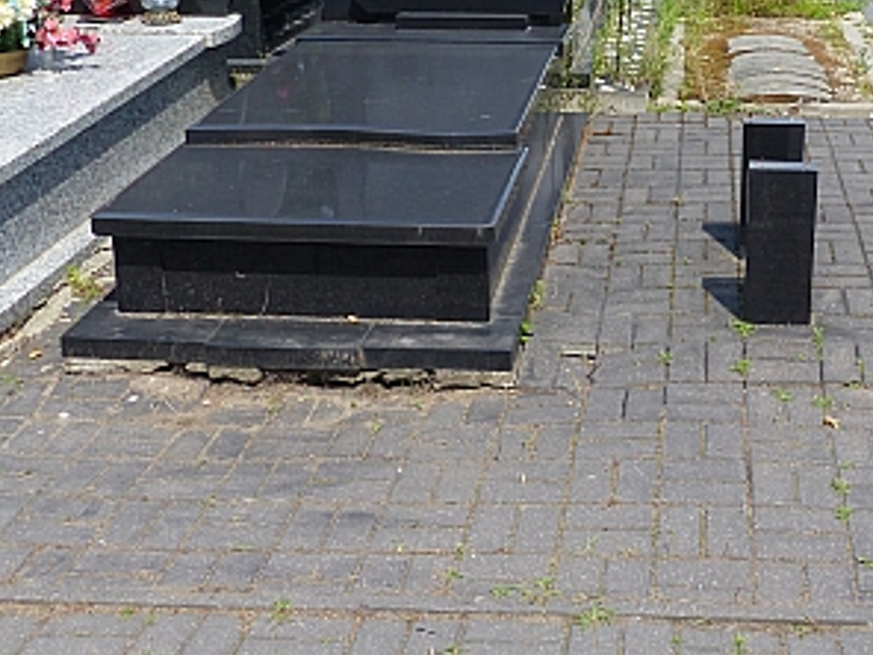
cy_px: 130
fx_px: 1362
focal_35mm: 54
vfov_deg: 26.5
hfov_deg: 35.0
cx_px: 616
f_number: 4
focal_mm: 4.5
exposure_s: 1/500
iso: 100
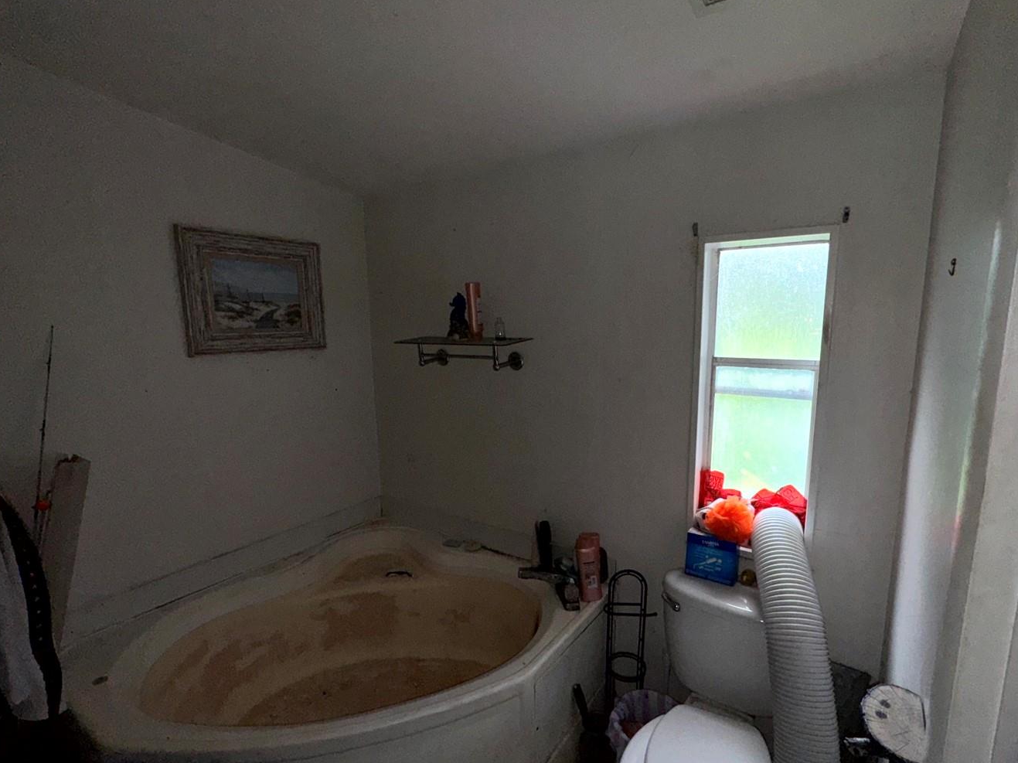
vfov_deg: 74.7
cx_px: 537
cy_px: 398
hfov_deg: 91.0
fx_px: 500
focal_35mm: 17
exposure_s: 1/184
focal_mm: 2.22
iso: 32
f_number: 2.2
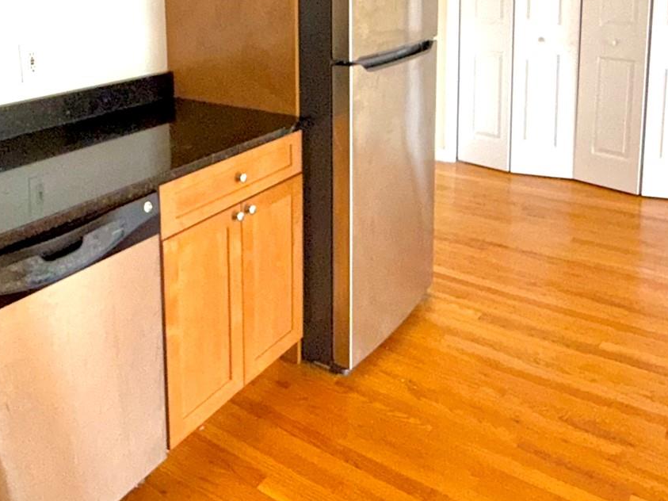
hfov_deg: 53.3
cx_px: 246
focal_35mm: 34
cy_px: 51
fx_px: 656
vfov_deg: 38.9
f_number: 2.2
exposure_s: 1/60
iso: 320
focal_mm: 2.22
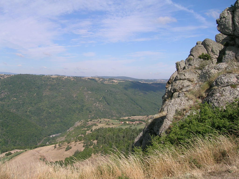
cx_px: 120
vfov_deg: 40.7
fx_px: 242
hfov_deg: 52.6
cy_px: 90
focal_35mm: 35
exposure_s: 1/498
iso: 50
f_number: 4.8
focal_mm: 5.4
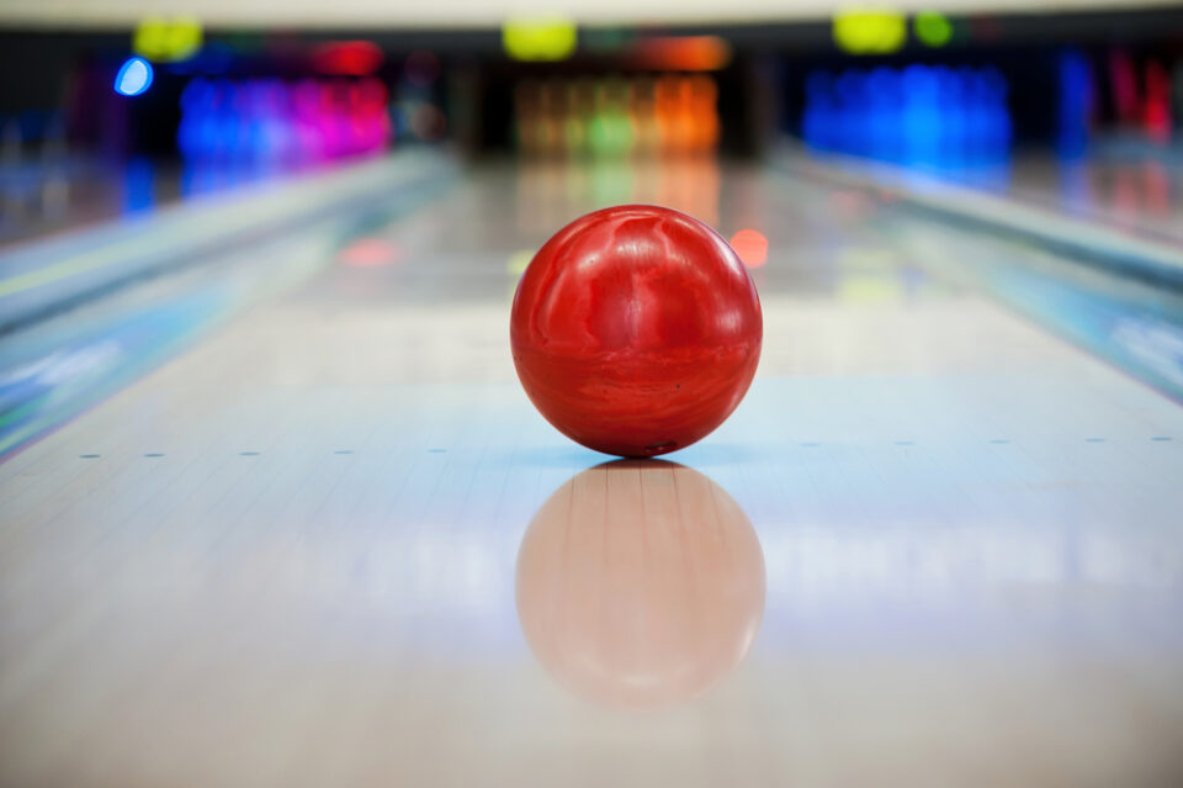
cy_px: 394
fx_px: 3350
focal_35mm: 102
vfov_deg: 13.4
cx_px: 592
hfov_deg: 20.0
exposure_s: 1/60
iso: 400
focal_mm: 102
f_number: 2.8
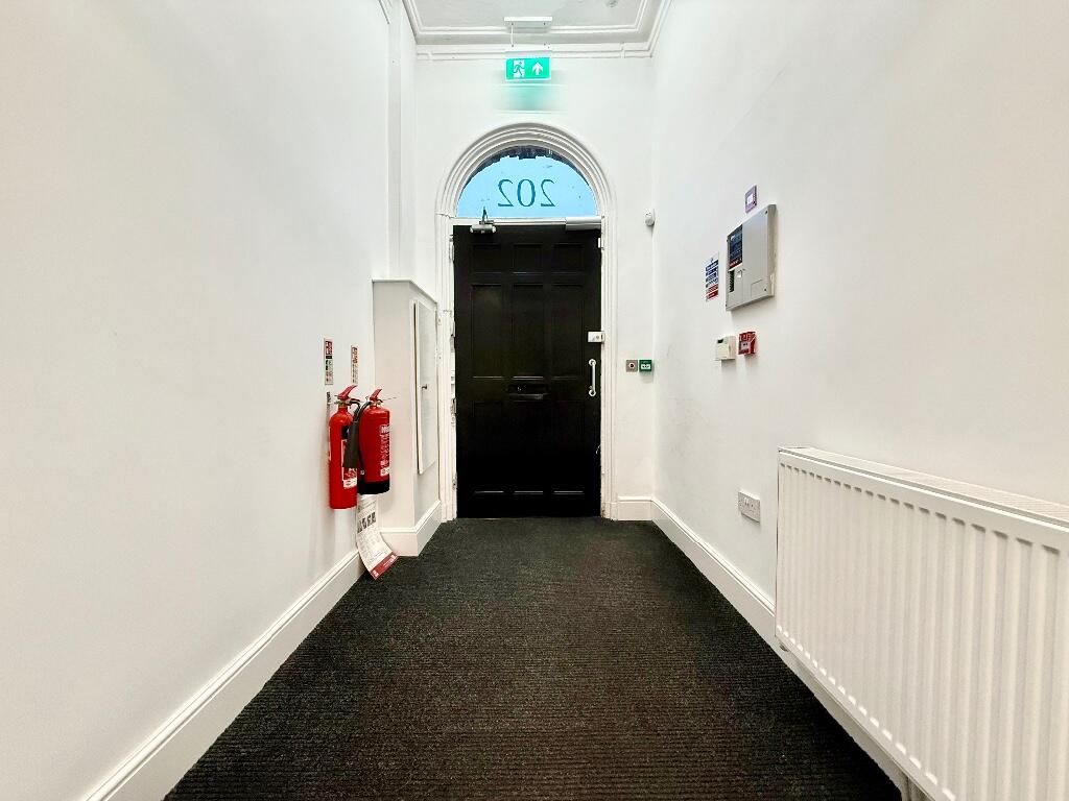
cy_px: 400
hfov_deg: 102.1
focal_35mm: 14
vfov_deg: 85.7
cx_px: 534
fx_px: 432
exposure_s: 1/100
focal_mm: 2.22
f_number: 2.2
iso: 250
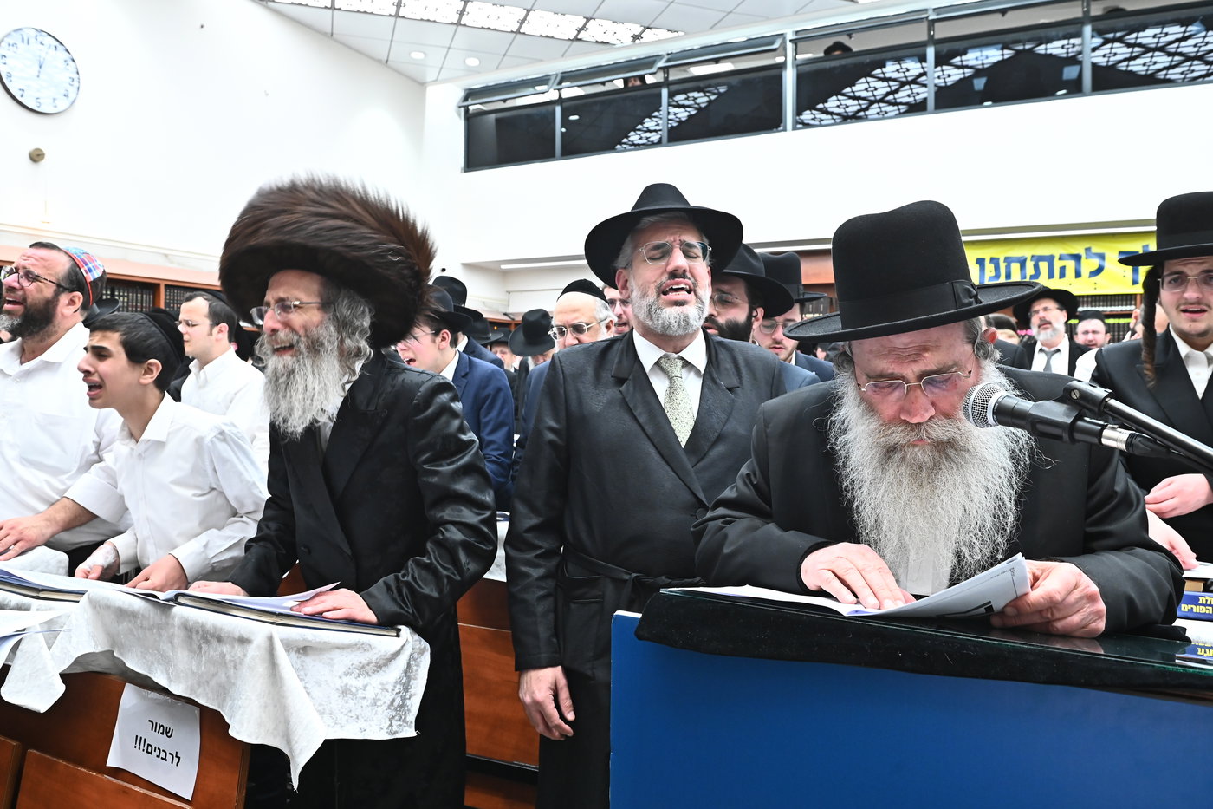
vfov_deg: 53.1
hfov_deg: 73.8
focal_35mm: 24
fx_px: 809
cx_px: 606
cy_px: 404
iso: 3200
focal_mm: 24
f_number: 7.1
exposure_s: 1/200
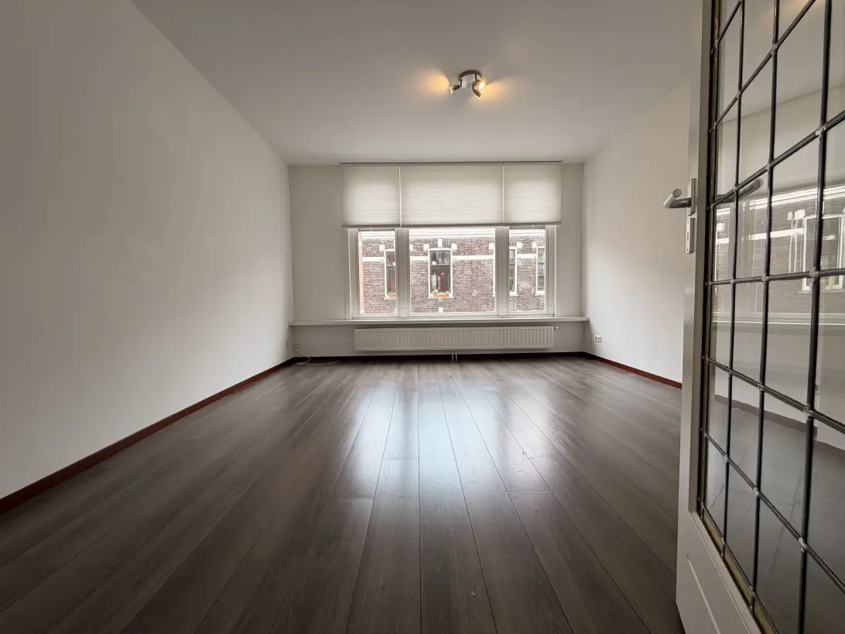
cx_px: 422
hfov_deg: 102.1
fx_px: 342
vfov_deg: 85.7
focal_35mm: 14
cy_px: 317
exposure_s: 1/100
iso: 64
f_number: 2.2
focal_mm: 2.22
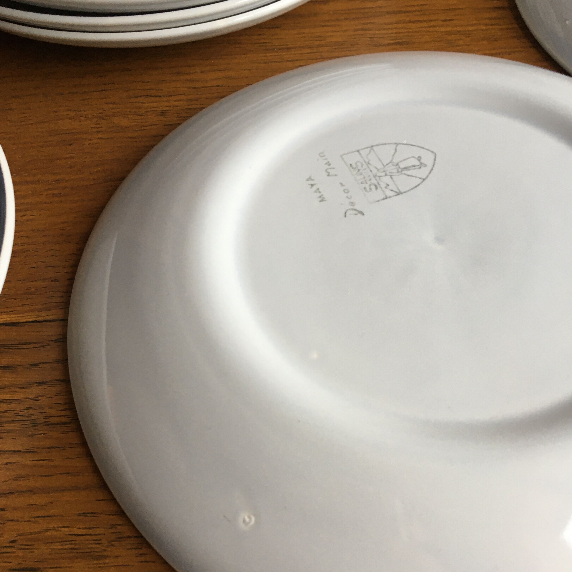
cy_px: 324
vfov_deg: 47.1
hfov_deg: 47.2
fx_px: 654
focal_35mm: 35
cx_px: 284
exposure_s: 1/33
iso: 100
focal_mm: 4.15
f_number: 2.2
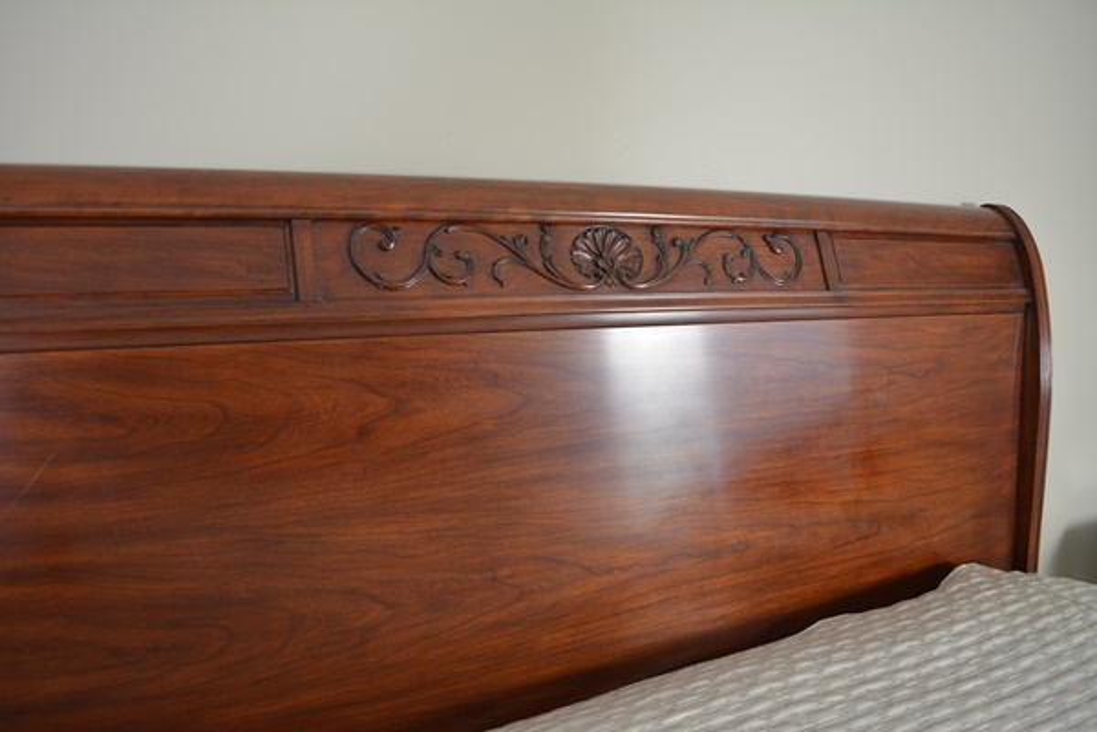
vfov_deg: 47.9
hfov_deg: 67.4
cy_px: 366
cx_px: 548
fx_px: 823
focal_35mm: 27
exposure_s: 1/40
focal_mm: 18
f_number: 3.5
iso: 800
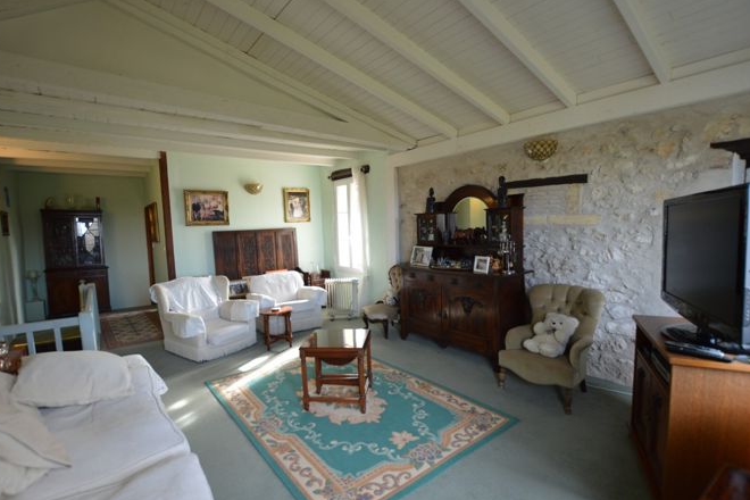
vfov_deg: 73.7
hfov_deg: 96.7
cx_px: 365
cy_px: 261
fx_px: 333
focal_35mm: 16
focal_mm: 10
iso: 400
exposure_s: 1/60
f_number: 3.5
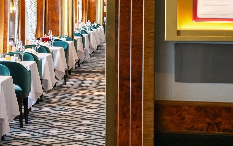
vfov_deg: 9.1
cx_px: -162
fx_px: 915
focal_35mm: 144
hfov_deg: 13.3
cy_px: 82
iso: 800
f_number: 8
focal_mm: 48.8
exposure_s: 1/15
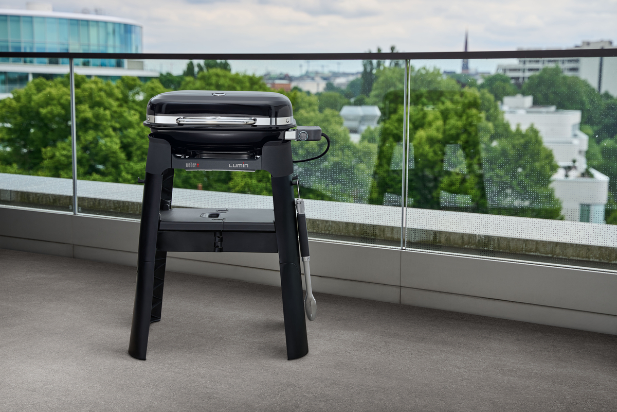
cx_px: 308
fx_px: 943
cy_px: 206
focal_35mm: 55
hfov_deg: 36.2
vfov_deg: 24.6
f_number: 4.5
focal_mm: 55
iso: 100
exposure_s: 1/320
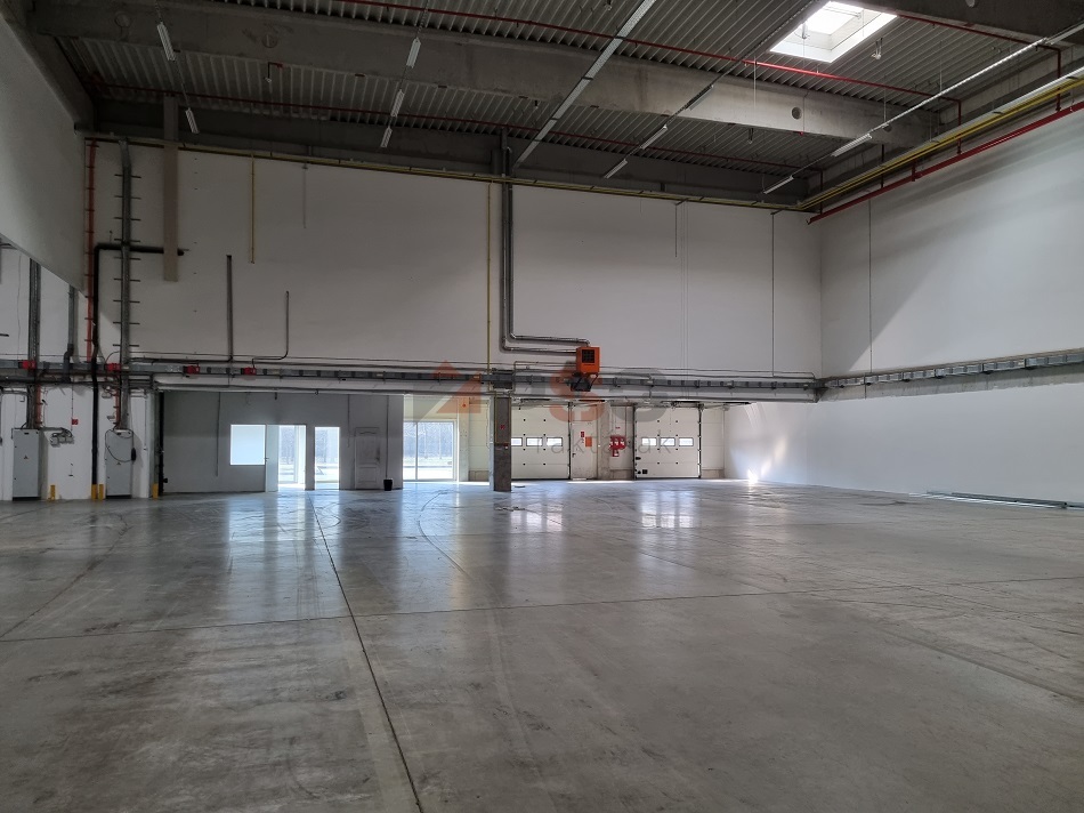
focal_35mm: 26
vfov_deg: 53.0
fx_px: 814
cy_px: 406
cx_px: 542
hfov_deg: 67.3
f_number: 1.8
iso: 320
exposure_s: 1/100
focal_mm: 5.4
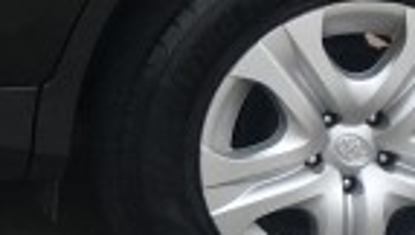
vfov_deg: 5.4
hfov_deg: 8.8
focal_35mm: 226
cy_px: -29
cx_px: -514
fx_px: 2491
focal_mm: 4.15
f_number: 2.2
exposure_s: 1/248
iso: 25
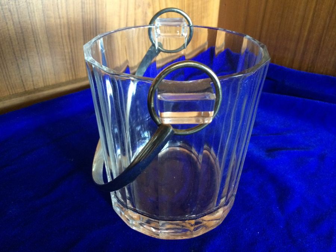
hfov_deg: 60.0
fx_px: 291
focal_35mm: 30
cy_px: 126
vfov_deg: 46.8
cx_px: 168
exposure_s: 1/15
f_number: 2.2
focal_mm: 4.12
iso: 320
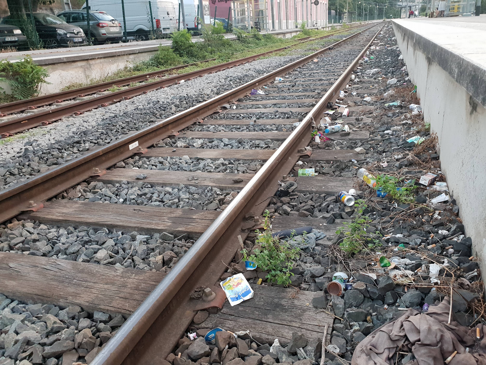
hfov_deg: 67.3
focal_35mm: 26
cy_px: 182
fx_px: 365
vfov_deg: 53.1
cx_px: 243
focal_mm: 4.3
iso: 250
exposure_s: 1/50
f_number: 2.4
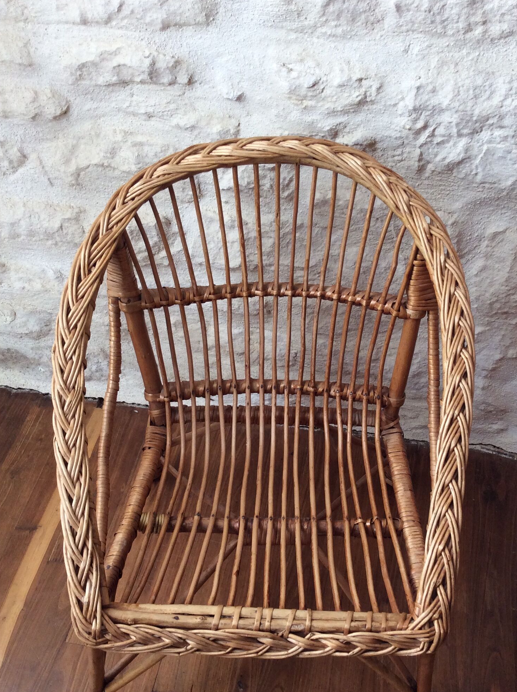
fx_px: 839
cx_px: 279
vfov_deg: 44.5
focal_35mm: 42
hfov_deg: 34.2
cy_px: 433
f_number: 2.4
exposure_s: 1/100
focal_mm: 3.3
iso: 50
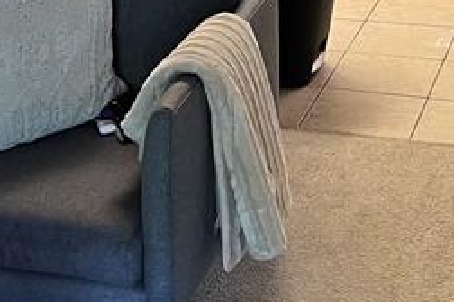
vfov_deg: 11.7
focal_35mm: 110
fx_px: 1387
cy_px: -192
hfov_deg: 18.6
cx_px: 205
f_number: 1.5
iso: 125
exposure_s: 1/60
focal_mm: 5.7
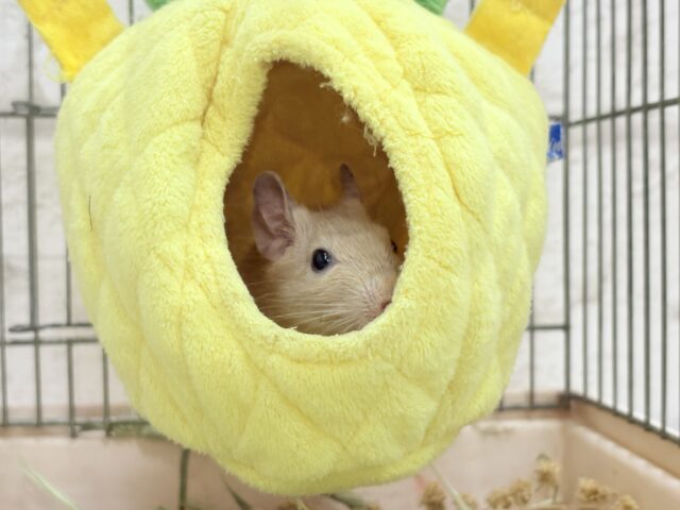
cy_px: 255
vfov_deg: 28.0
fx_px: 1021
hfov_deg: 36.8
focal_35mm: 52
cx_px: 340
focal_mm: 5.96
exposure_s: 1/100
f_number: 1.6
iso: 125
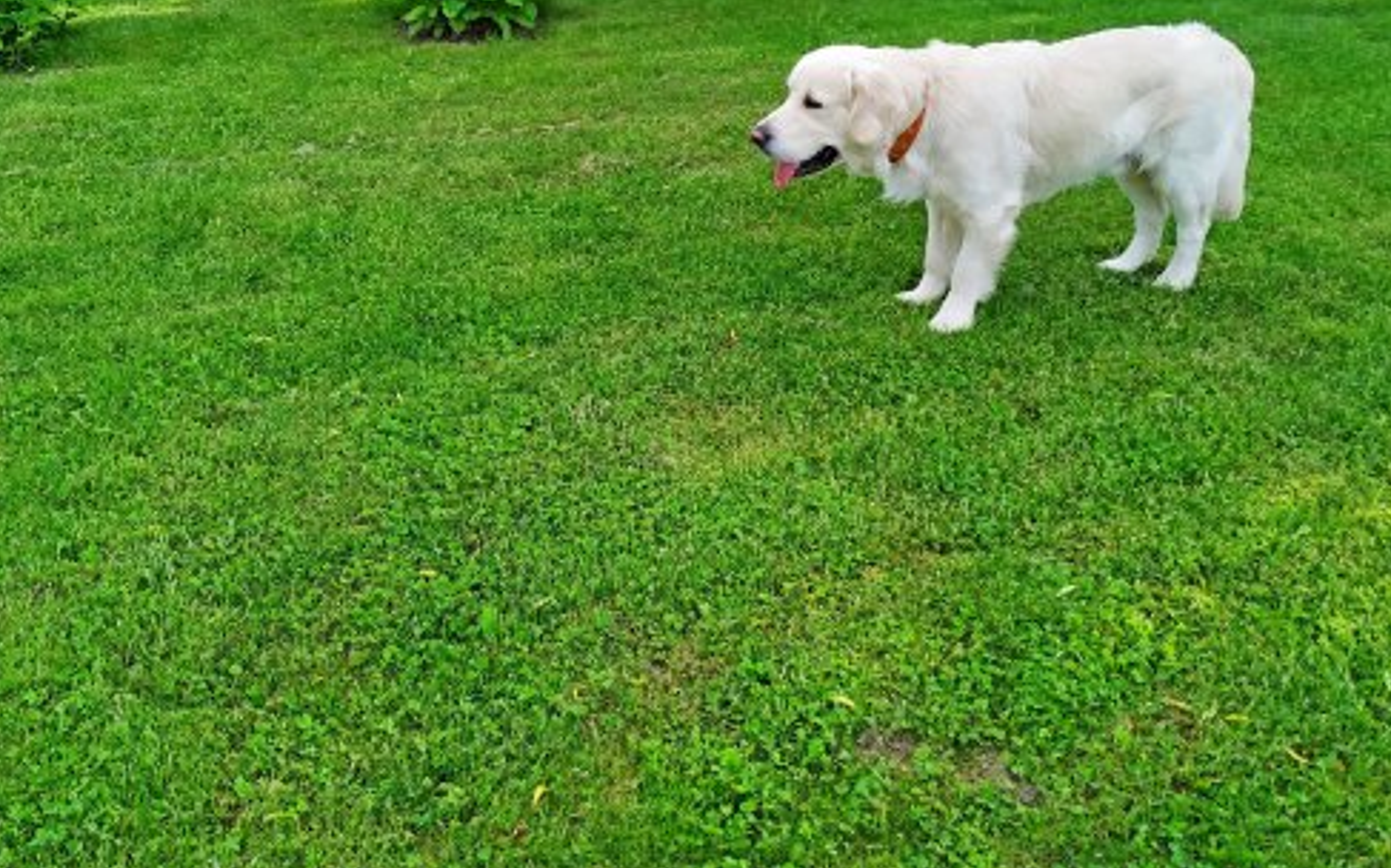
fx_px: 1213
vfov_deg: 38.6
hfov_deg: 59.7
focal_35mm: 32
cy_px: 238
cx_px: 677
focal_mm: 3.94
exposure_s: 1/493
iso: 160
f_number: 1.9
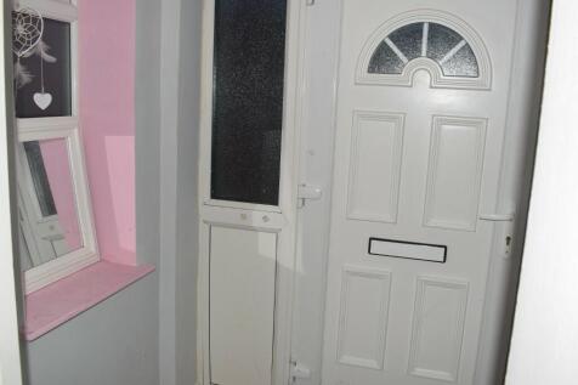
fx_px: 530
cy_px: 192
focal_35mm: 33
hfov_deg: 57.2
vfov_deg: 39.9
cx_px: 289
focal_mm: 22
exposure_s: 1/60
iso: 100
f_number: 8
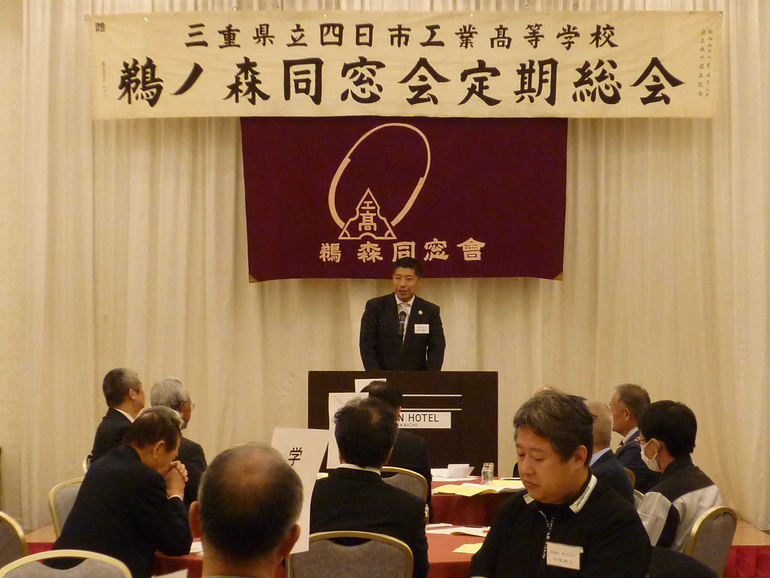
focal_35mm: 106
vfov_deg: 14.0
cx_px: 385
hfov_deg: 18.5
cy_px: 289
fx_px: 2358
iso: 320
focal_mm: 9.9
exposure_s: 1/50
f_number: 3.6
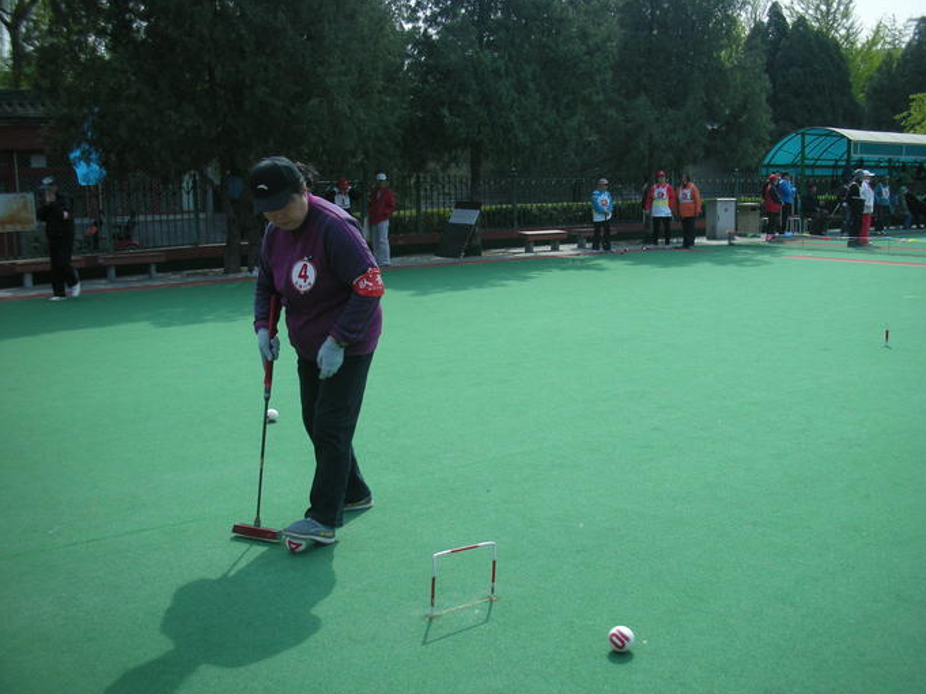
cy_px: 352
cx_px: 473
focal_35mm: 36
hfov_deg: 51.4
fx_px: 963
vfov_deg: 39.6
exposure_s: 1/125
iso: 64
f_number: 7.9
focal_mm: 5.8
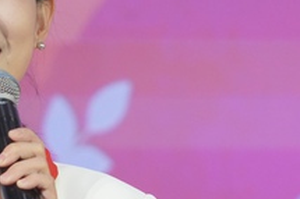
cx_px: 127
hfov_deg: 2.8
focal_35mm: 736
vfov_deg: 1.9
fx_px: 6128
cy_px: 128
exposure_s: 1/640
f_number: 6.3
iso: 5000
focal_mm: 240
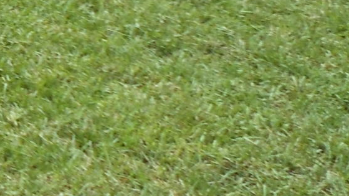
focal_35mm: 146
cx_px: -564
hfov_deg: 11.4
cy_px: -275
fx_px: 1351
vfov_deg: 7.7
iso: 80
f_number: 3.2
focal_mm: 4.5
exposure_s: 1/640
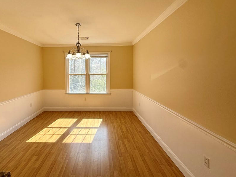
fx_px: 123
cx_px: 97
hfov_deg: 86.9
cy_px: 78
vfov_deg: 71.3
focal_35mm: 18
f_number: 2.2
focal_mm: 2.22
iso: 50
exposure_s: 1/293
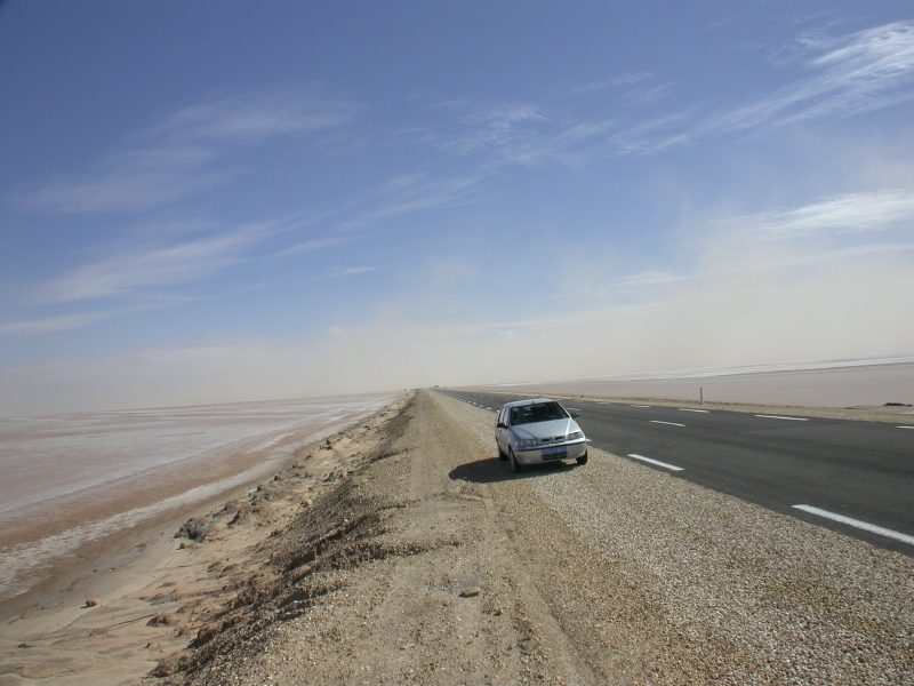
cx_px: 457
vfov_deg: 37.7
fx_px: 1003
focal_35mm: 38
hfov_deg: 49.0
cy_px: 343
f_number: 6
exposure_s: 1/289
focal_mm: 7.85
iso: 100
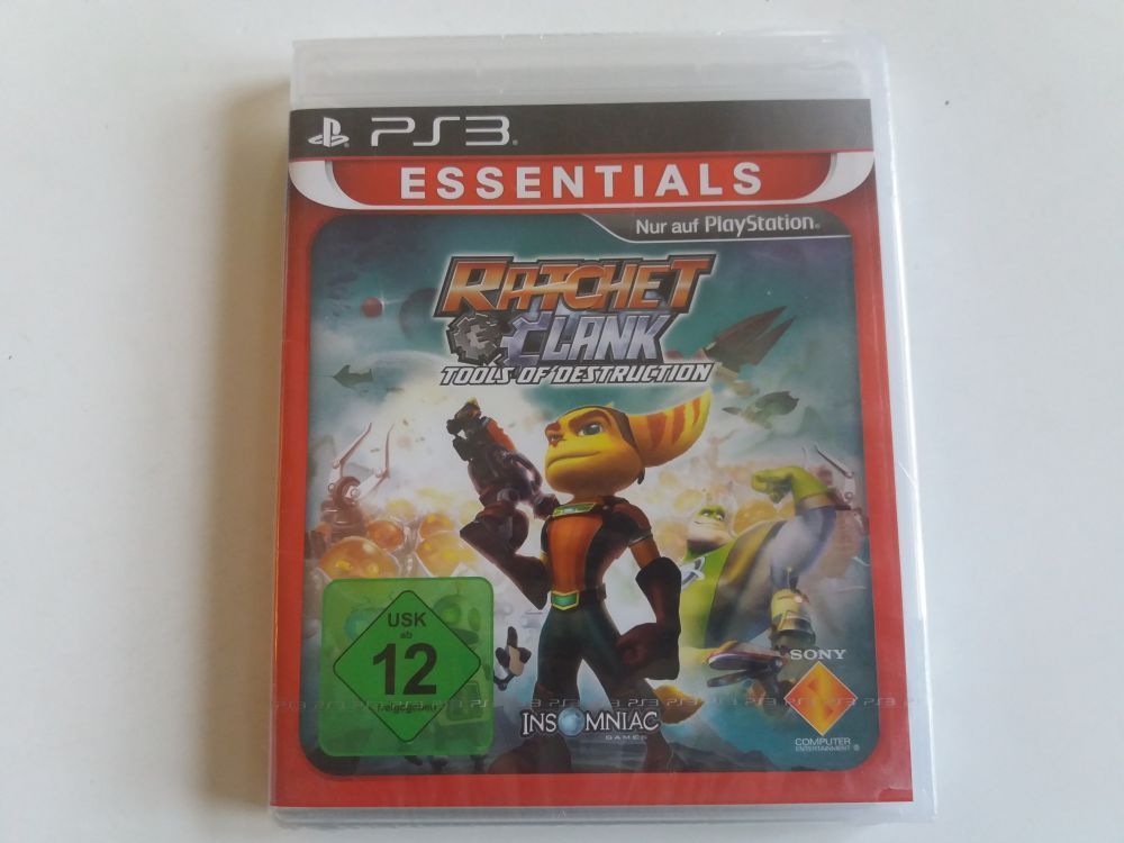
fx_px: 909
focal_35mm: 28
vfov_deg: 49.7
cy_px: 422
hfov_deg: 63.4
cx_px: 562
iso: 200
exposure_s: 1/33
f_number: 1.9
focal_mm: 3.7
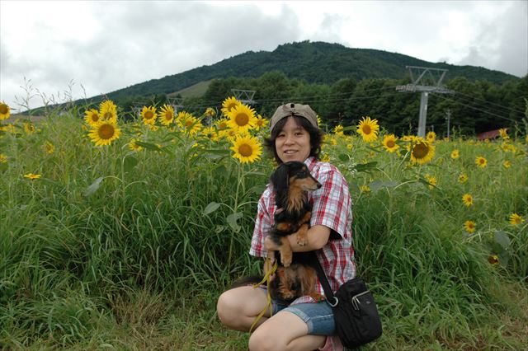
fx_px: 704
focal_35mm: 48
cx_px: 264
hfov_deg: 41.1
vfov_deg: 28.0
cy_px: 176
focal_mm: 32
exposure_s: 1/200
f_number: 7.1
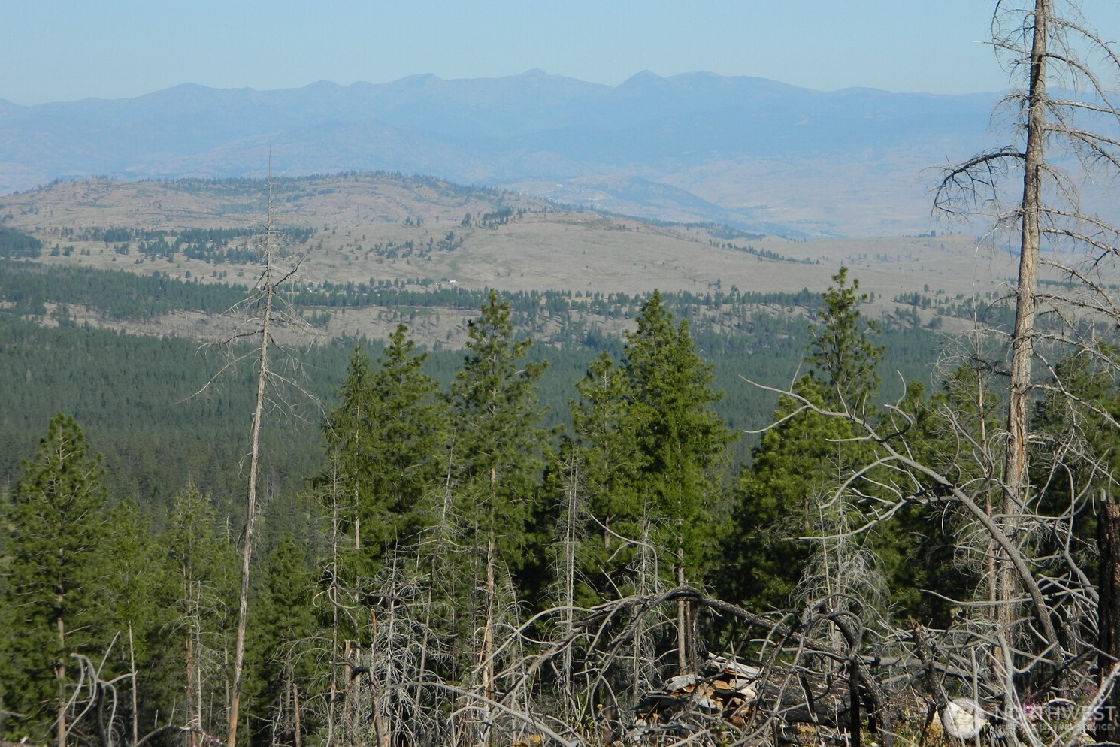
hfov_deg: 17.8
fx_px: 3578
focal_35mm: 115
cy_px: 298
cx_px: 537
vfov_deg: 11.9
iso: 80
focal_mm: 18.6
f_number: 4.5
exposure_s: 1/800
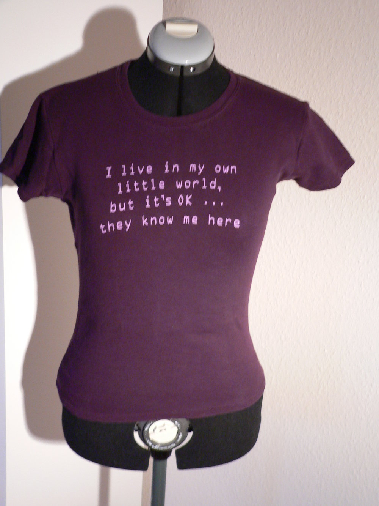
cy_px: 253
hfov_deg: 25.7
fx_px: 832
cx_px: 190
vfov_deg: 33.8
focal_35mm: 57
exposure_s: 1/6
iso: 200
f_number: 2.8
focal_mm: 9.4
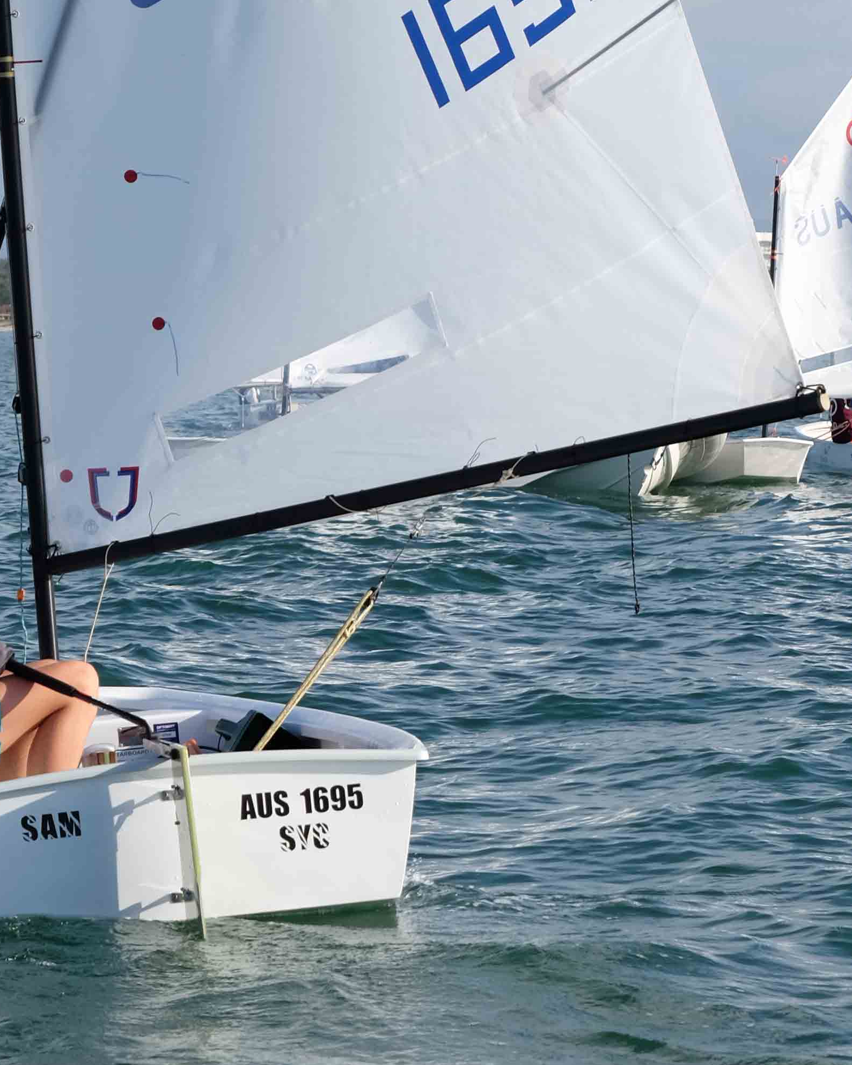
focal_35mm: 162
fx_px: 5106
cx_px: 198
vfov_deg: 11.9
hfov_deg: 9.5
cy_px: 496
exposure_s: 1/400
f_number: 7.1
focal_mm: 46.6
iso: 200
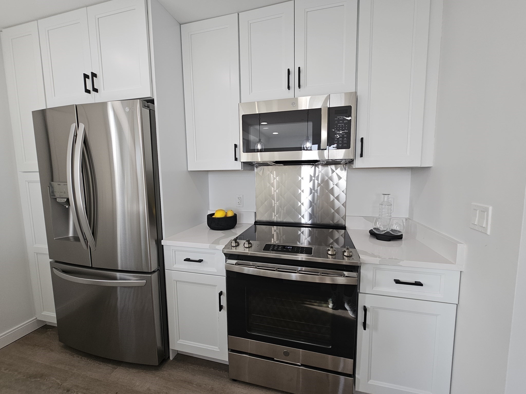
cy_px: 197
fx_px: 198
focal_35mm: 13
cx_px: 263
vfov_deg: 89.9
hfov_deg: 106.2
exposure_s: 1/60
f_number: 2.2
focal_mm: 2.2
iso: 50
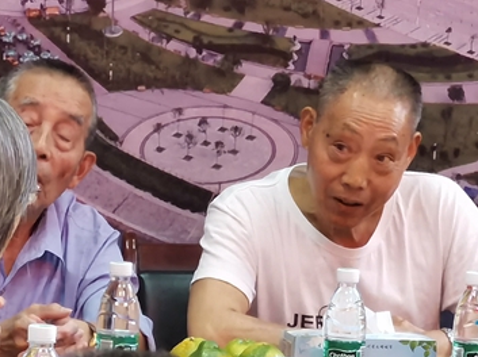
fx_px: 3256
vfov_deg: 6.3
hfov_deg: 8.4
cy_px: 127
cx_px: 332
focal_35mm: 236
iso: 640
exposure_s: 1/50
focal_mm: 6.4
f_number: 2.4
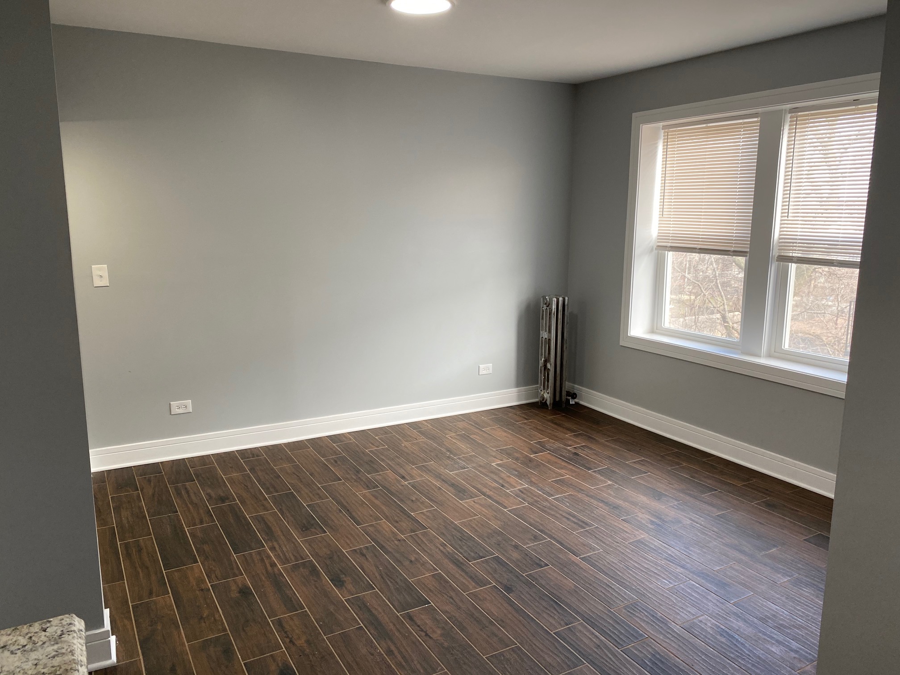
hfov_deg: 67.3
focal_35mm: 26
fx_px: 676
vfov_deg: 53.1
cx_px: 450
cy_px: 338
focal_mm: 4.25
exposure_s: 1/120
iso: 125
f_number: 1.8
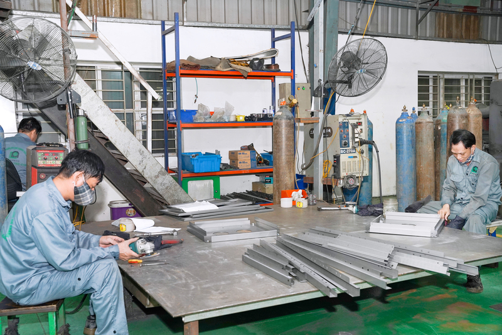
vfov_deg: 34.4
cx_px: 251
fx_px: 540
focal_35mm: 39
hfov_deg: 49.9
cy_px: 168
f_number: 4.5
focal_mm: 38.7
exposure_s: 1/125
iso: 1000
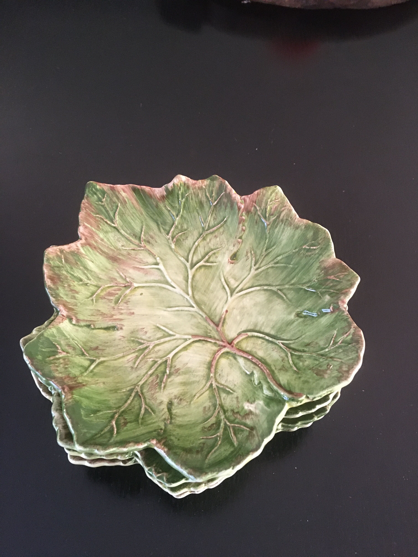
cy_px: 278
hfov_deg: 48.2
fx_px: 467
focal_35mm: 29
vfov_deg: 61.7
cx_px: 209
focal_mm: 4.15
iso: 250
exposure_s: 1/17
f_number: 2.2
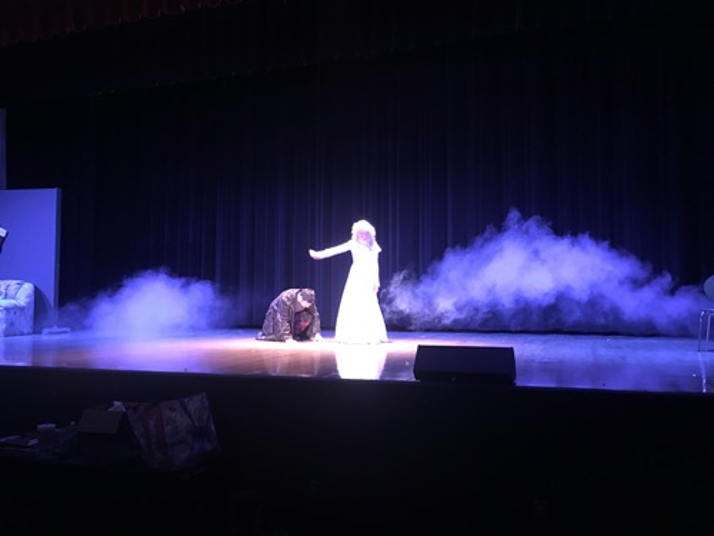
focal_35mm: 29
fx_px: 598
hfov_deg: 61.7
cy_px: 268
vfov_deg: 48.2
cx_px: 357
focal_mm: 4.15
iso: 500
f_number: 2.2
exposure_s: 1/15
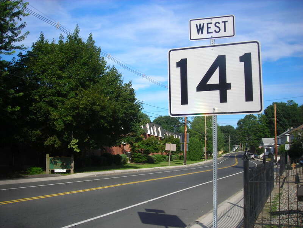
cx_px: 152
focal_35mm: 38
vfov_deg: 37.7
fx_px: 333
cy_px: 114
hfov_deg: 49.0
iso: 50
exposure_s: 1/154
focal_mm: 6.3
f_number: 6.4
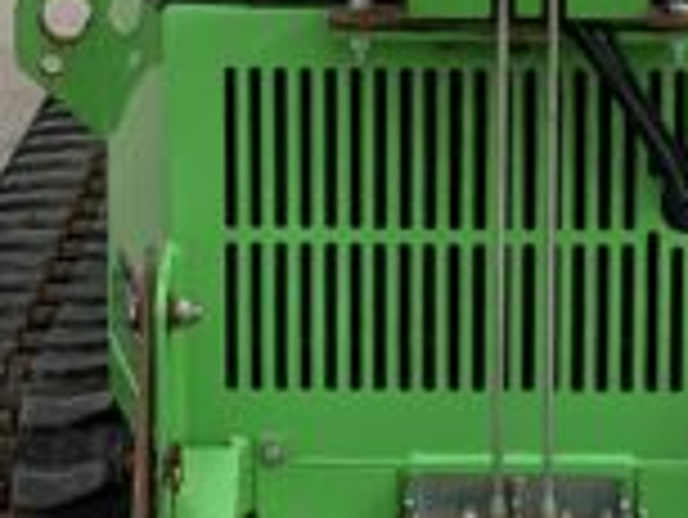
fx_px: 3859
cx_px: 612
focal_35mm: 194
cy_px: -347
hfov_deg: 10.1
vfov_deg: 7.5
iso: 16
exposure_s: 1/1490
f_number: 1.8
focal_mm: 3
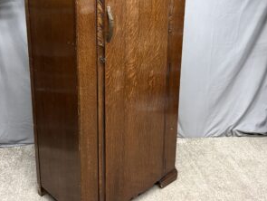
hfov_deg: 42.6
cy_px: 67
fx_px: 340
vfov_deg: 32.7
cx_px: 104
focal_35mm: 44
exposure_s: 1/60
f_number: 1.6
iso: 400
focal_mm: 5.96
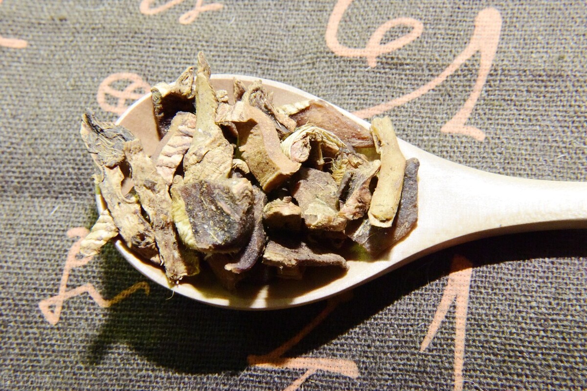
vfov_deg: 24.2
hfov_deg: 35.6
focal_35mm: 56
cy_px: 196
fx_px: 913
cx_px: 294
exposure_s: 1/250
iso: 12800
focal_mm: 56
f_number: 22
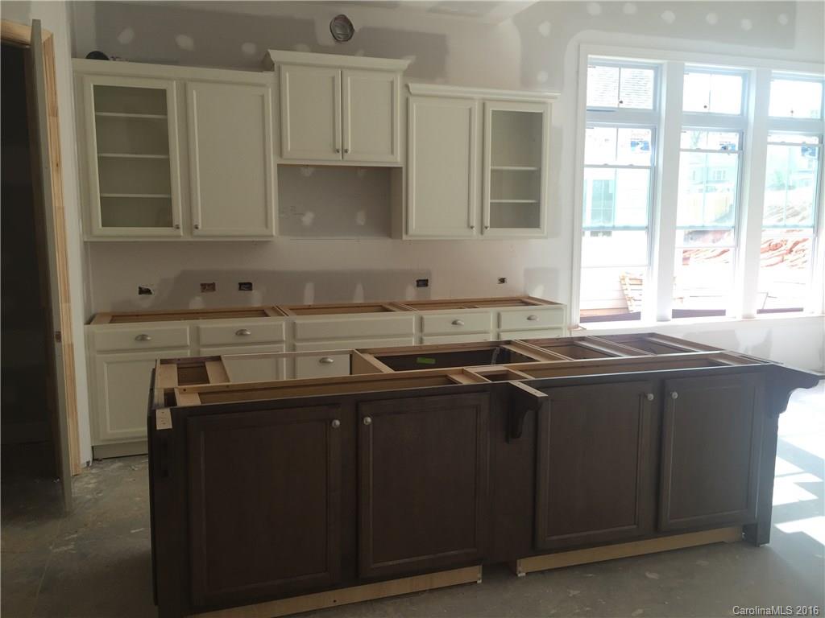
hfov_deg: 61.7
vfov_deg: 48.2
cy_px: 309
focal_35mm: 29
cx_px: 412
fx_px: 691
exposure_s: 1/120
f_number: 2.2
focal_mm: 4.15
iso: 32
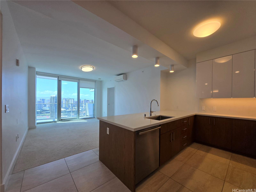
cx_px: 128
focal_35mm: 13
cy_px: 96
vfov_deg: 89.9
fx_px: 96
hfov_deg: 106.2
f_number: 2.2
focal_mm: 1.7
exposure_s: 1/120
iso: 32
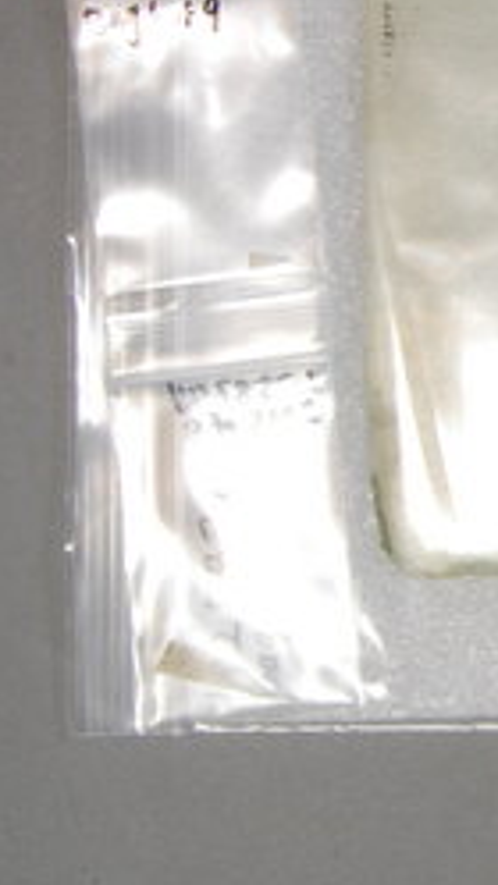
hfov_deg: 13.2
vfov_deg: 25.5
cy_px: 290
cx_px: 884
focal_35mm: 83
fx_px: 1949
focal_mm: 24
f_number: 22
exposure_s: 1/10
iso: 800
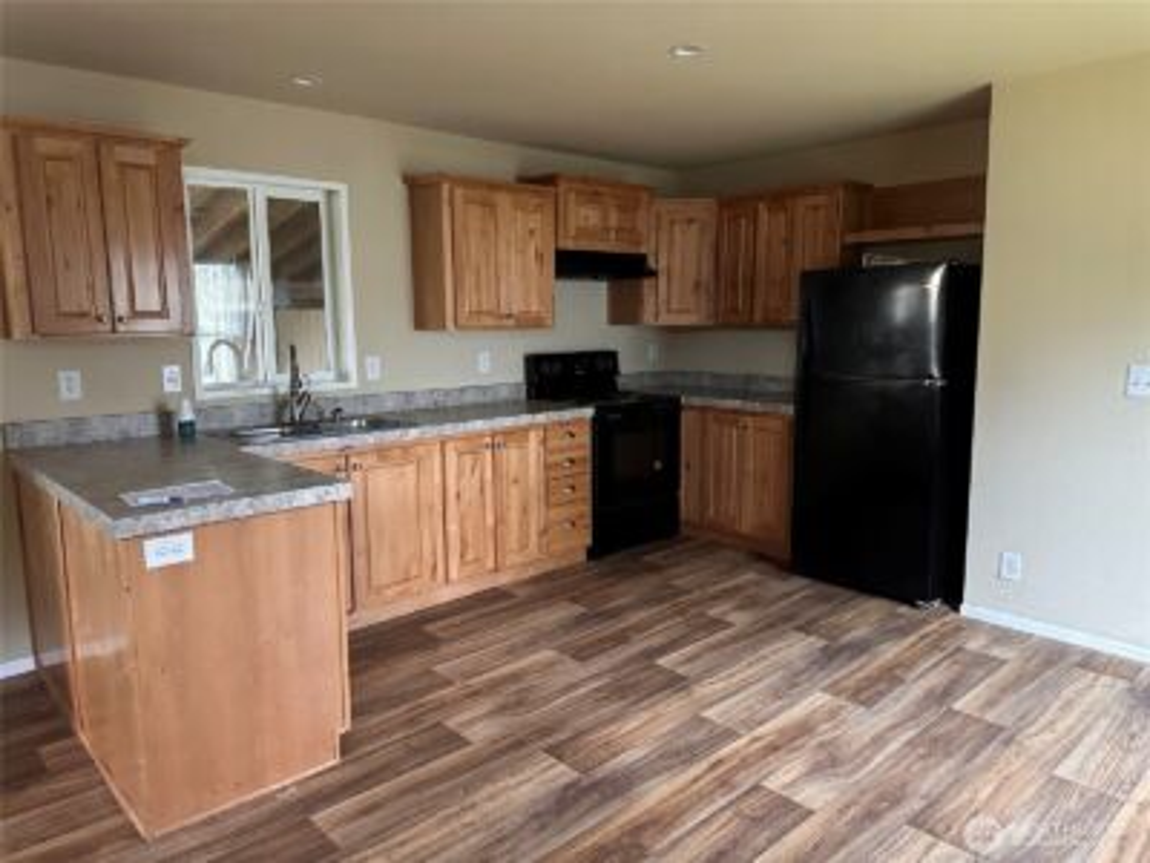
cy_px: 432
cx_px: 575
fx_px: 797
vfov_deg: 56.8
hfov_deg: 71.6
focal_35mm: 24
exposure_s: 1/44
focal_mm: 6.86
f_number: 1.78
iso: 1000
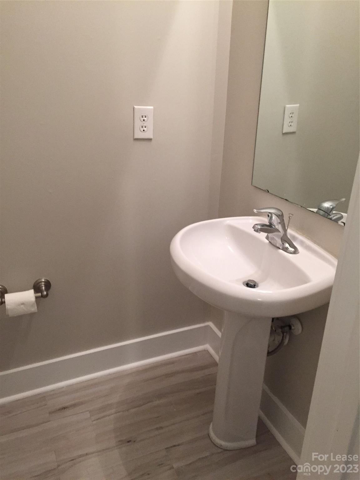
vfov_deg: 61.7
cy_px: 240
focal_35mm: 29
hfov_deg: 48.2
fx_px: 402
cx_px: 180
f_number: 2.2
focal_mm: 4.15
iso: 160
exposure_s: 1/30
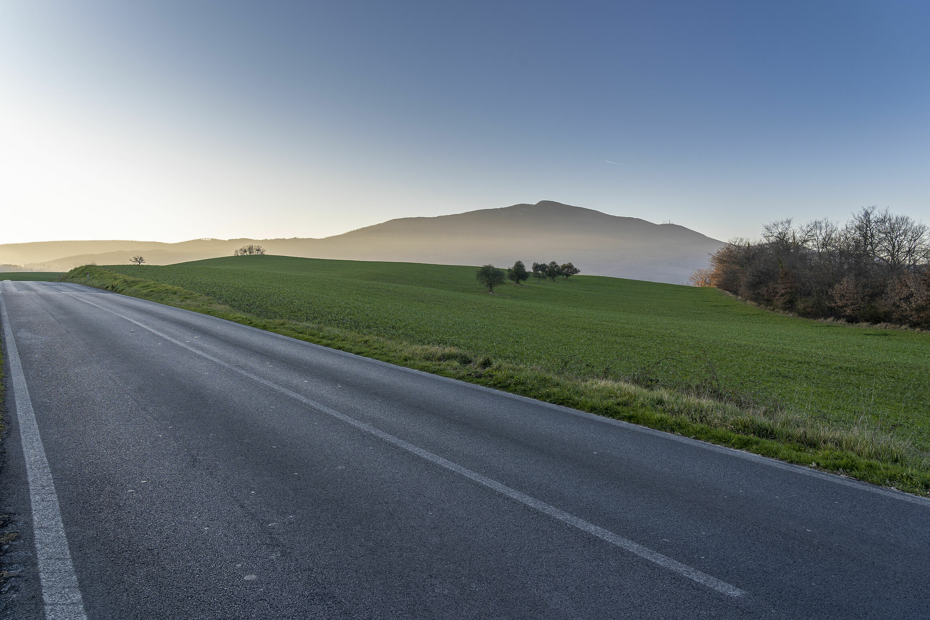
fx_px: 697
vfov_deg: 47.9
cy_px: 300
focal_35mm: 27
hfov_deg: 67.4
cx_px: 453
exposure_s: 1/50
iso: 100
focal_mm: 26
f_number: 8
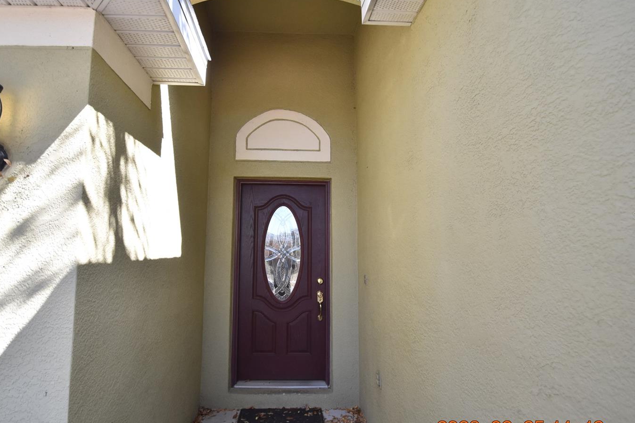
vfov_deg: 63.0
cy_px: 215
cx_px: 298
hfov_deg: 85.1
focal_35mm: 20
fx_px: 346
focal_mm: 11
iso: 800
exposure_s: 1/750
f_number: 3.5
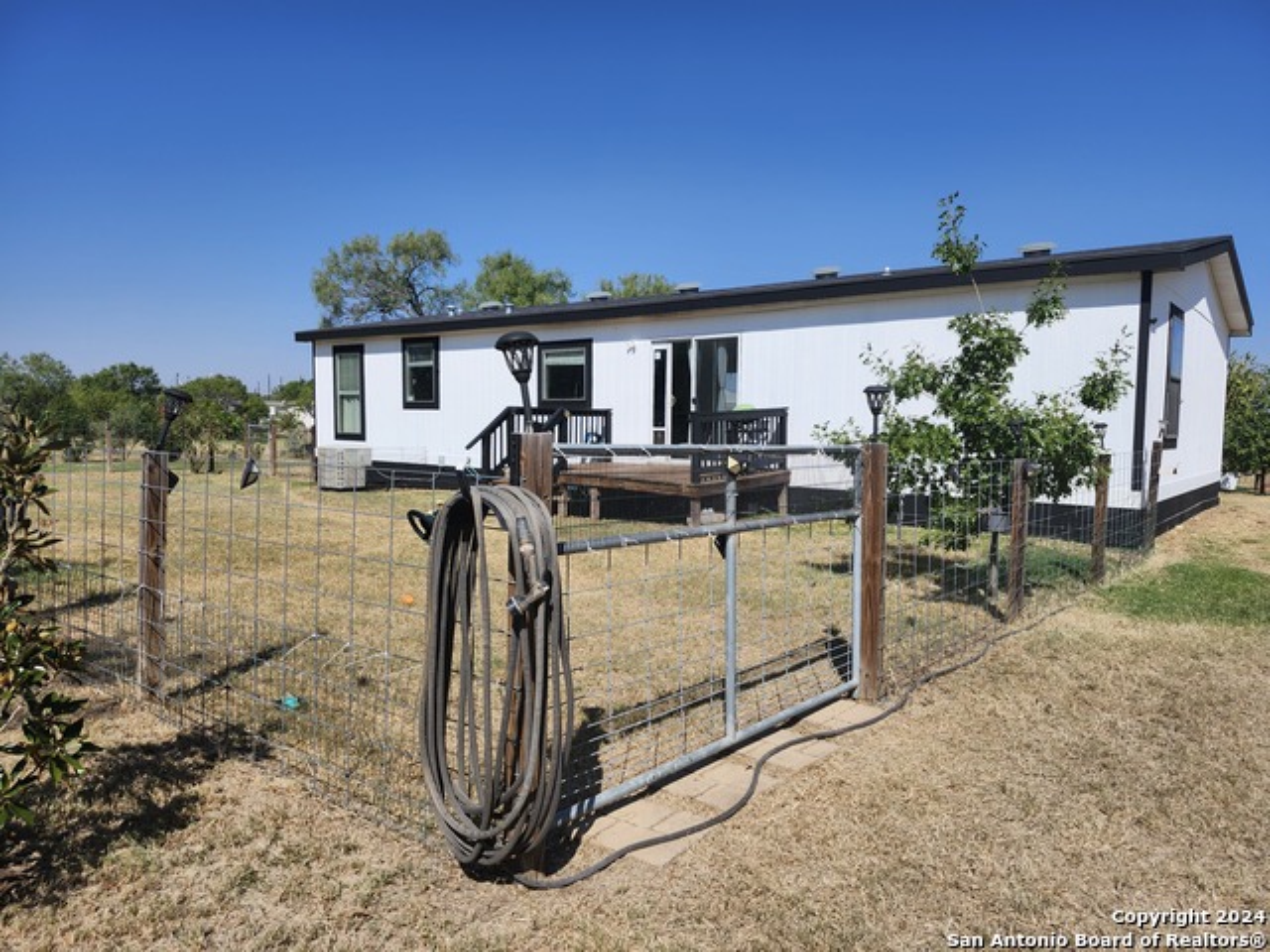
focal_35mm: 23
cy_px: 476
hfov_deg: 73.9
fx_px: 844
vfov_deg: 58.9
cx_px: 635
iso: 25
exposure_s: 1/2635
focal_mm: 5.54
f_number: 1.8
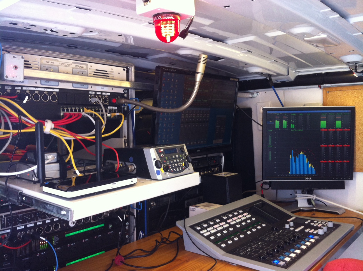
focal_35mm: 35
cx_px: 182
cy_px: 136
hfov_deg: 52.7
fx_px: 366
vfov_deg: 40.6
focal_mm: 3.85
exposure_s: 1/40
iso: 80
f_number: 2.8
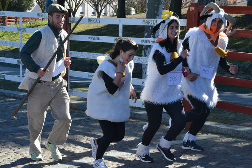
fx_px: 623
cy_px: 83
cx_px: 124
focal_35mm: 89
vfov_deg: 15.4
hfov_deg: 22.9
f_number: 16
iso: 3200
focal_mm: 50
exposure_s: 1/1000
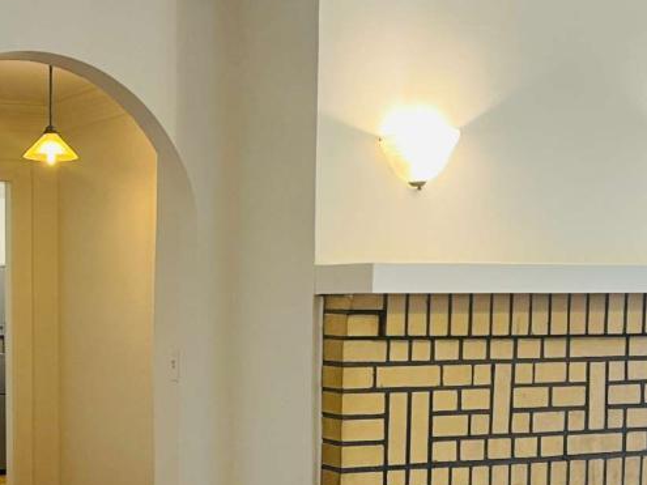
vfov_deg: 23.0
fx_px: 1177
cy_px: 379
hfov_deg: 29.9
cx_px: 114
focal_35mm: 63
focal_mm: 5.1
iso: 100
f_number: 1.6
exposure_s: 1/60
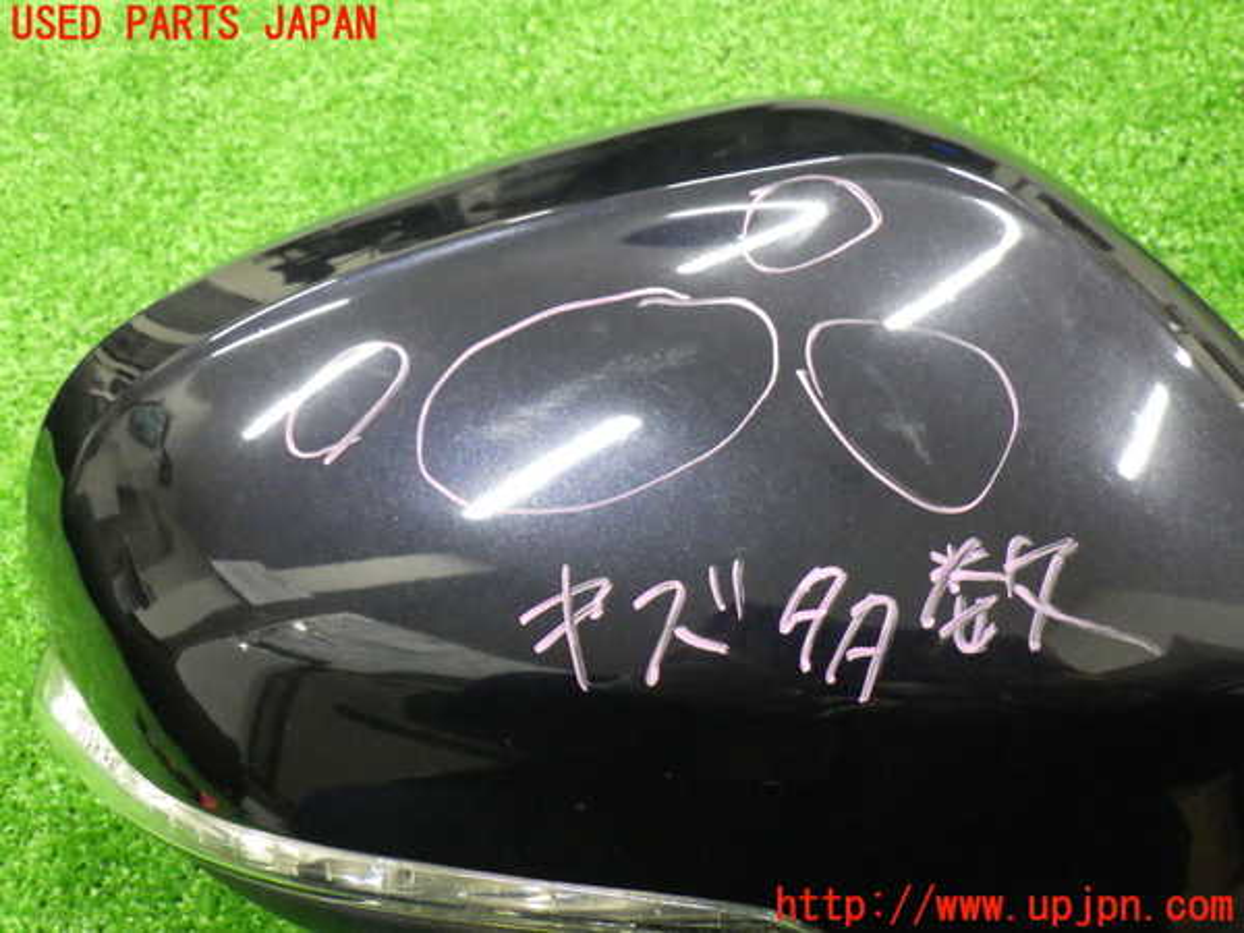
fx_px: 1222
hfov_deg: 54.0
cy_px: 466
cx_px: 622
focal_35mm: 34
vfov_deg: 41.8
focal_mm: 6.1
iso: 1600
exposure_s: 1/30
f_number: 3.8
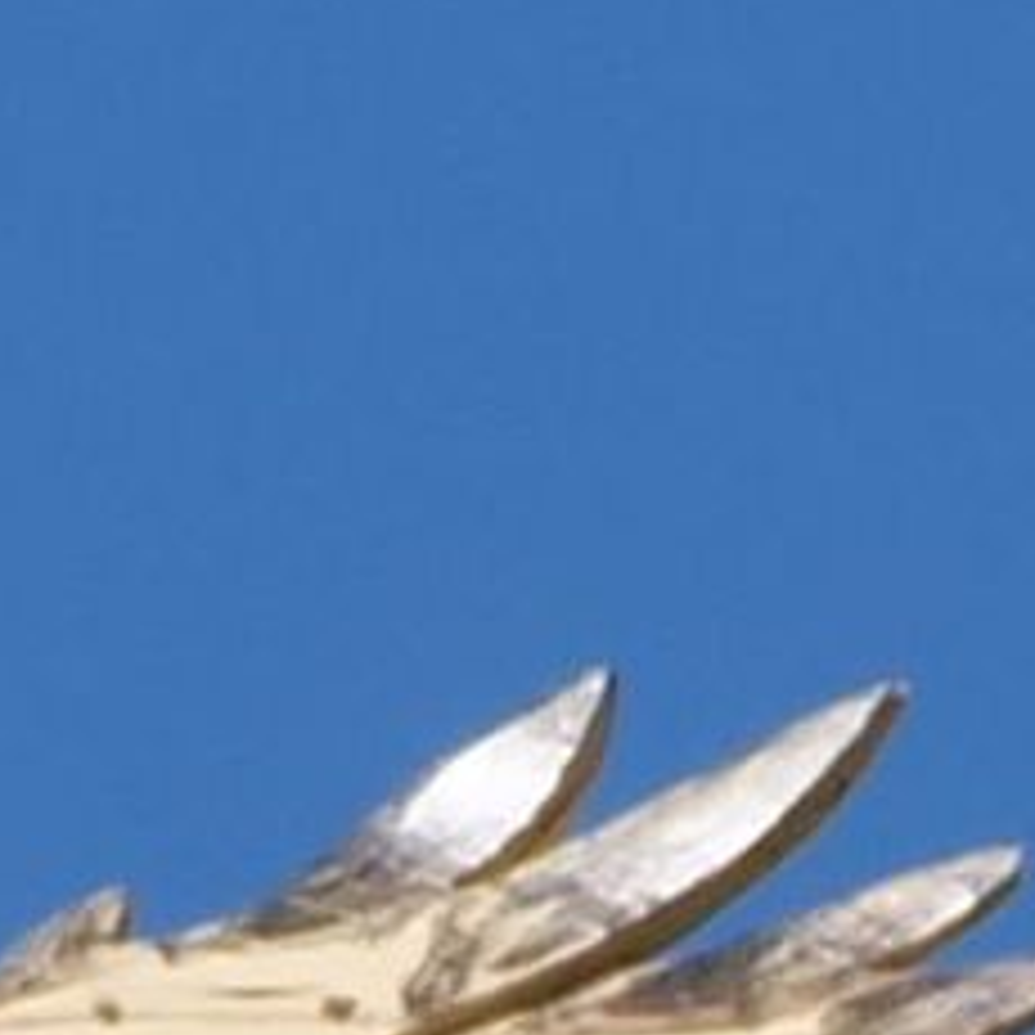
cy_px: 1492
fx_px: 42149
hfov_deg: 1.4
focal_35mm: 1246
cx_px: -612
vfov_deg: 1.4
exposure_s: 1/1000
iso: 200
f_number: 6.3
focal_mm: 180
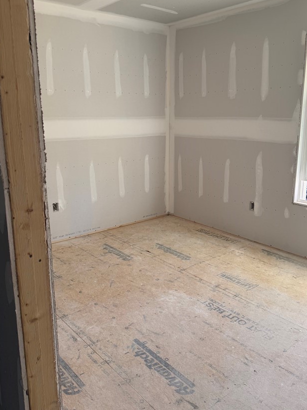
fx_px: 355
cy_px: 195
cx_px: 156
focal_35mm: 30
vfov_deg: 59.9
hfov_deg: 46.8
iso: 100
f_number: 1.78
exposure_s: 1/243
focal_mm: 6.76
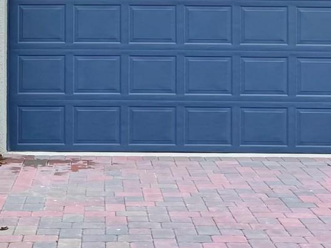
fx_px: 755
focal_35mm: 79
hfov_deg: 24.5
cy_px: -123
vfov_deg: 16.9
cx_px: 99
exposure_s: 1/1825
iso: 32
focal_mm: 4.2
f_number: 1.6
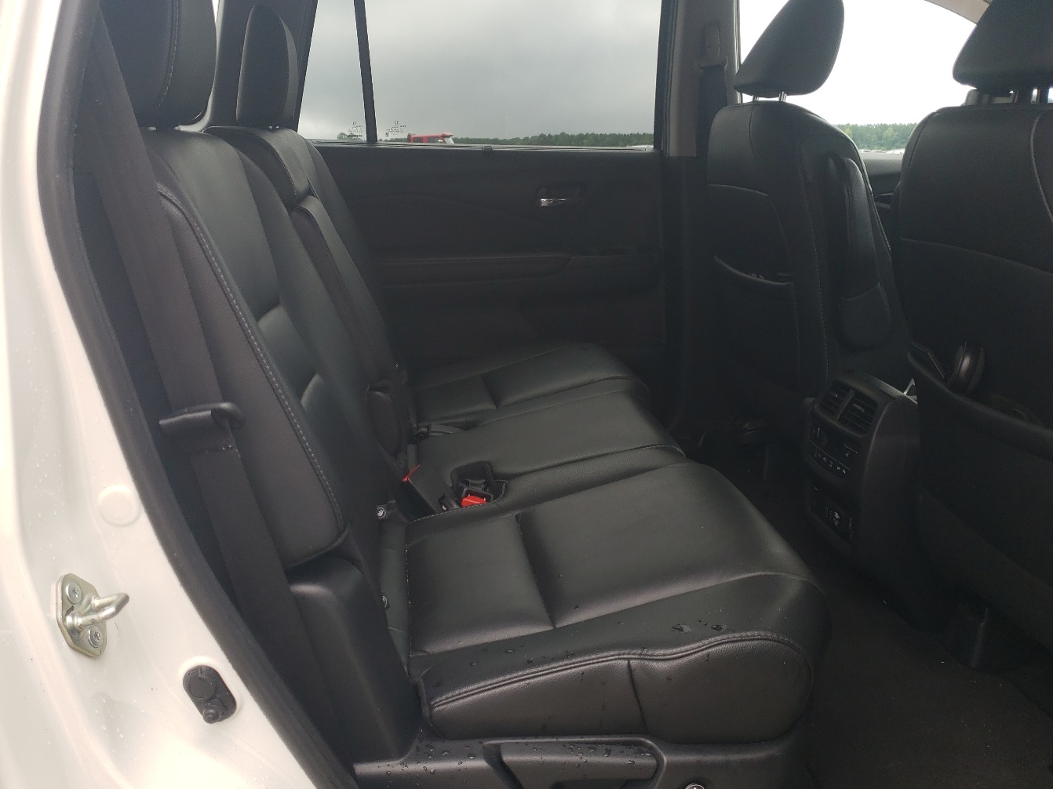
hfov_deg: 58.3
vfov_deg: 45.4
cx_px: 477
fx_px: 943
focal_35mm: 31
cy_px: 355
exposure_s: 1/370
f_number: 1.5
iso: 50
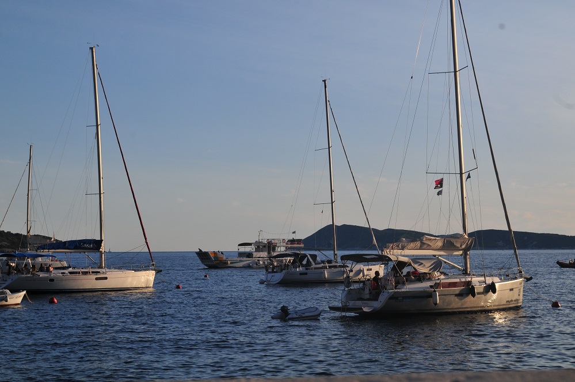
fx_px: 1196
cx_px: 288
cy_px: 191
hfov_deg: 27.0
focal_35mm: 75
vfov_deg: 18.1
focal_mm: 50
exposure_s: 1/500
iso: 250
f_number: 10
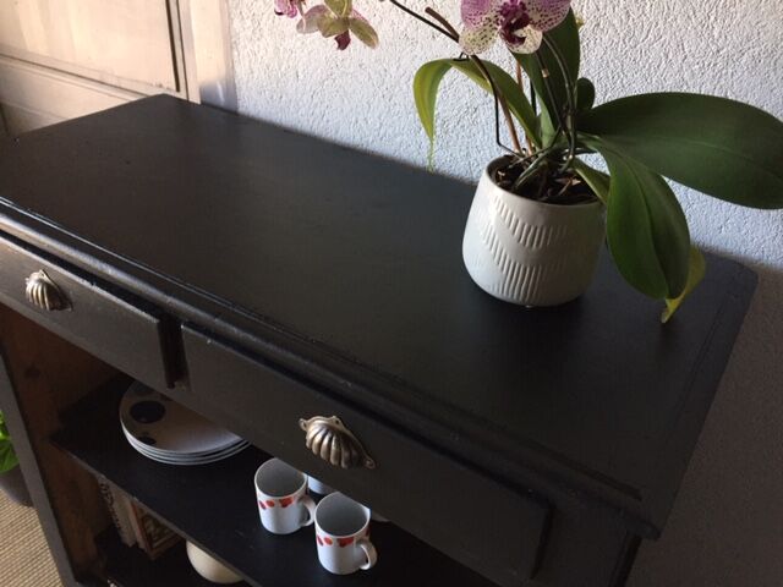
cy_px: 294
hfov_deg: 61.7
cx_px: 392
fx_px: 656
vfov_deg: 48.2
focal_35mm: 29
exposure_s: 1/33
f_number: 2.2
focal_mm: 4.15
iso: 64
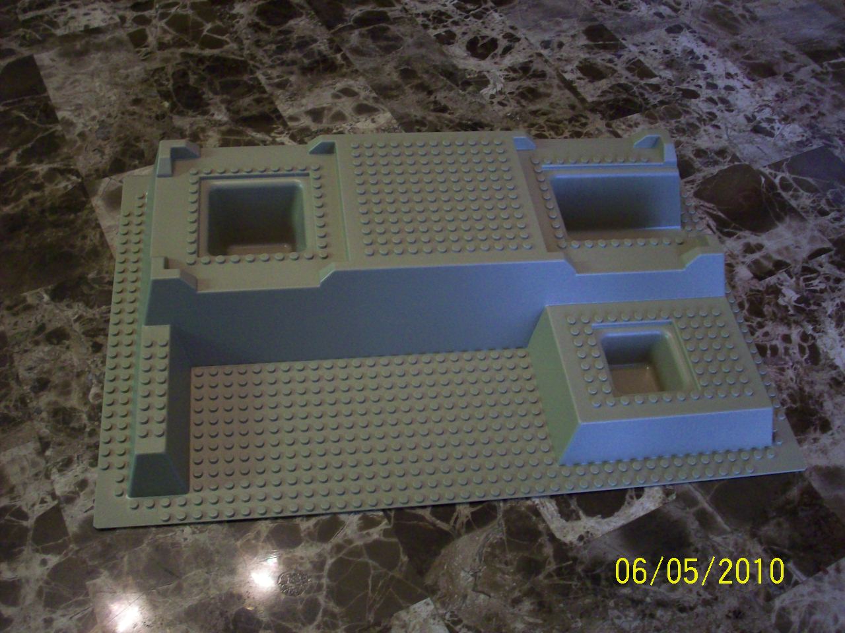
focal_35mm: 37
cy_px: 316
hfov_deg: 50.1
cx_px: 422
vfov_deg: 38.7
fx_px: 903
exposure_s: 1/8
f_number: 2.8
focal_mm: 6.2
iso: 200
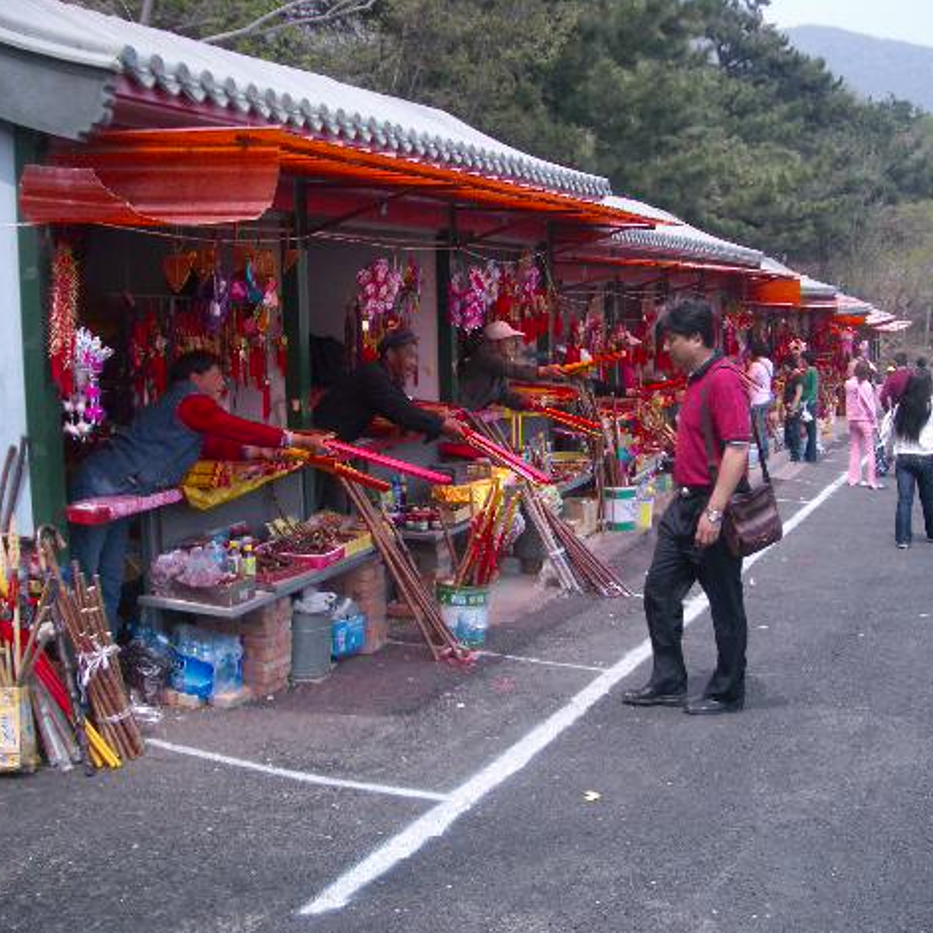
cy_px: 471
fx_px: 1281
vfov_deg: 40.0
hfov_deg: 39.9
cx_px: 547
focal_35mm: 42
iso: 50
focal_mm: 5.8
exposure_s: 1/800
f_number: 2.6
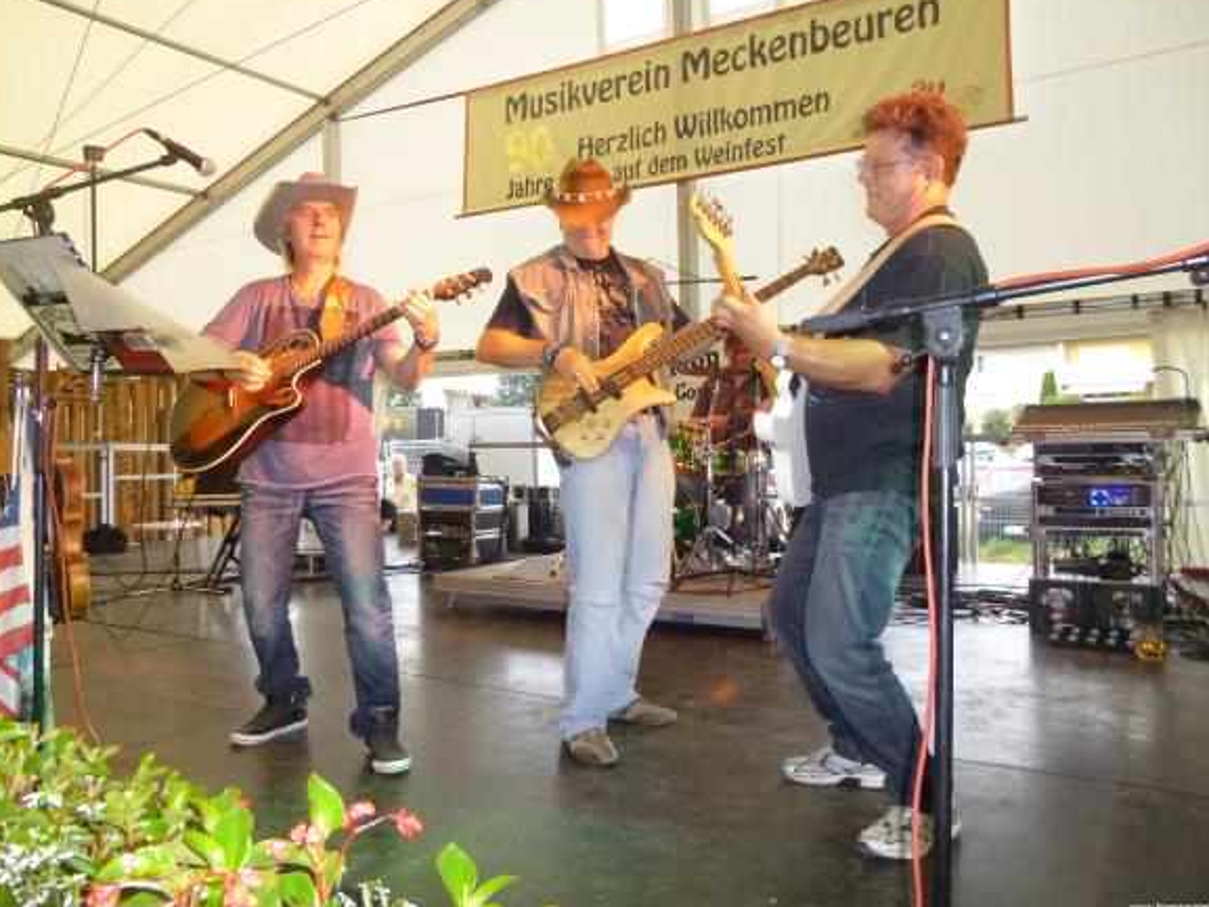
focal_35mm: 26
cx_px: 601
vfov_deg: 53.1
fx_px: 908
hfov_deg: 67.3
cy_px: 442
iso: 500
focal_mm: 4.5
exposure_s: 1/60
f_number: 3.1
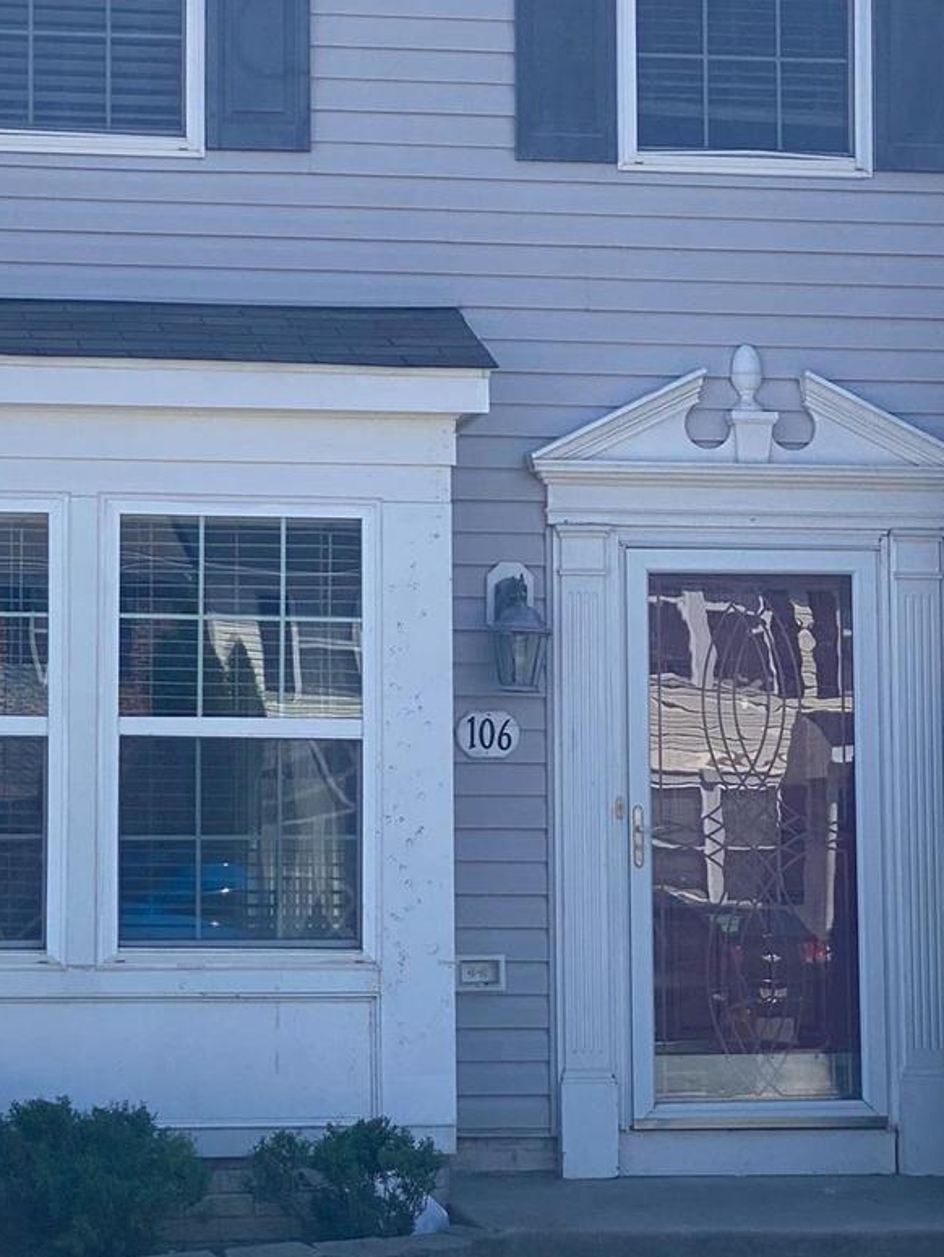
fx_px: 3742
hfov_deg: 14.4
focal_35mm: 103
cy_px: 490
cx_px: 358
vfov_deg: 19.0
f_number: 2
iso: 20
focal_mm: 6
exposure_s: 1/1597
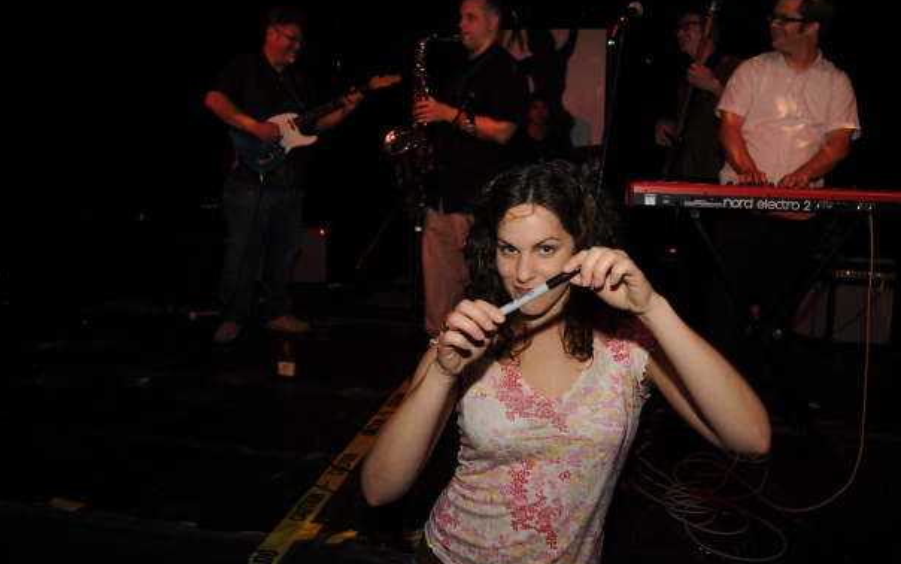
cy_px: 218
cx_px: 495
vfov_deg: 42.9
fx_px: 712
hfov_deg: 64.5
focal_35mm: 29
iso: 200
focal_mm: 20
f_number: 3.5
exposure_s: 1/30
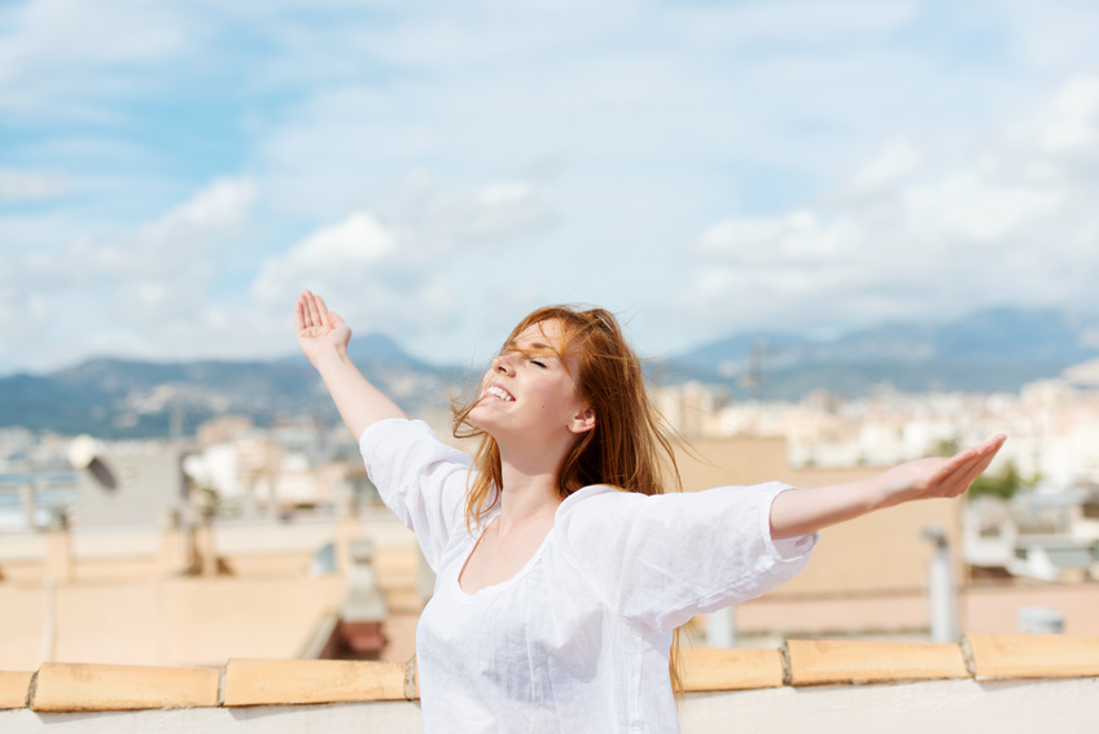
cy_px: 367
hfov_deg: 26.0
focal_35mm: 78
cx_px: 550
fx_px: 2382
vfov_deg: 17.5
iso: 100
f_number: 4
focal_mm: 78
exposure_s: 1/2000
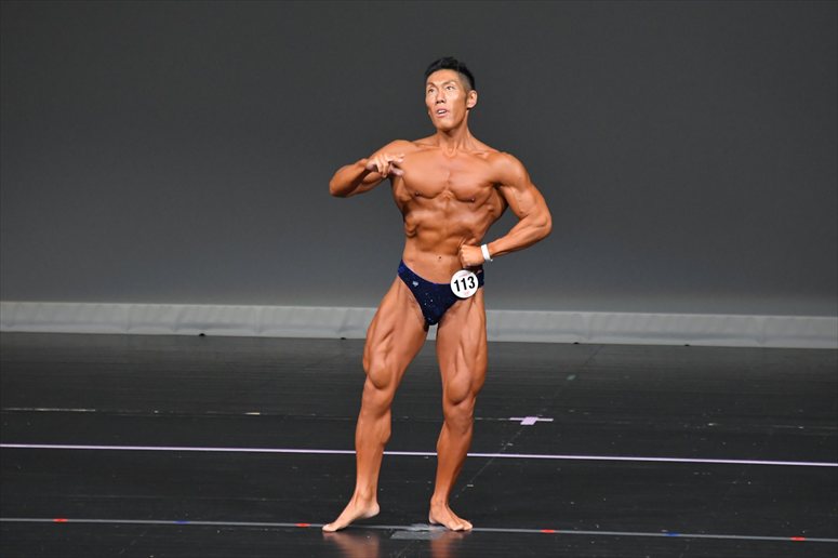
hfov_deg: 6.0
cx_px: 419
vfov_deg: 4.0
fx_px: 8027
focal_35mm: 345
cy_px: 279
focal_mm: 230
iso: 4000
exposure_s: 1/400
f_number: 5.6
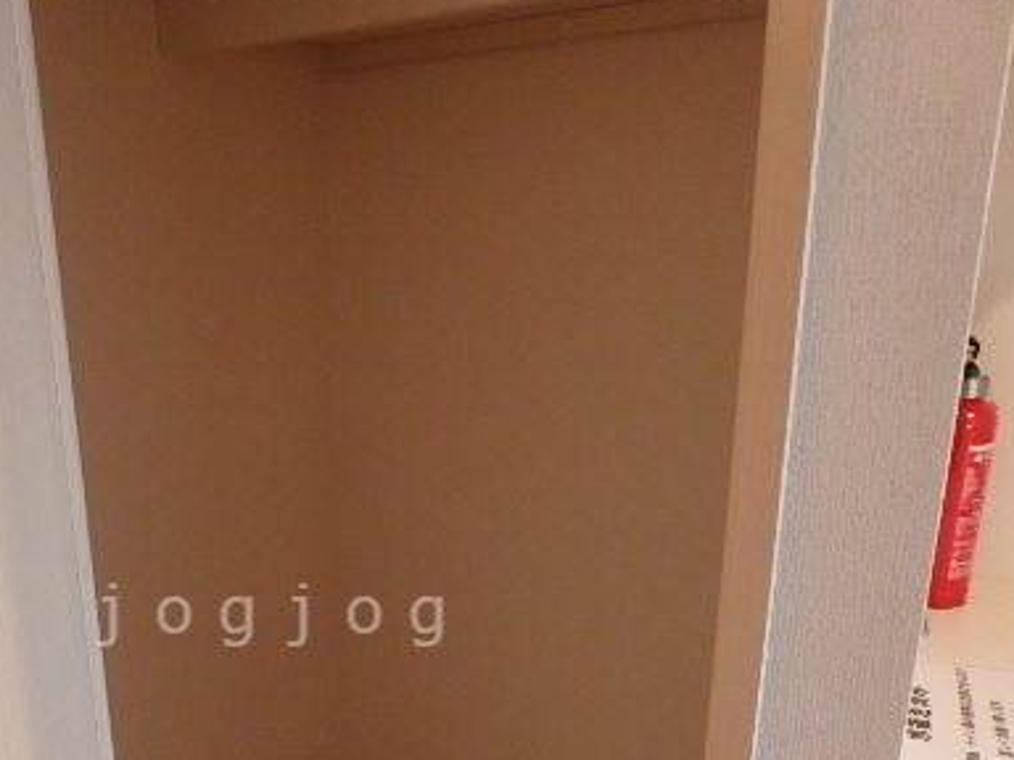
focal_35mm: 35
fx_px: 1025
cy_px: 615
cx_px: 277
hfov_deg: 50.8
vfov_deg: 39.0
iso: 500
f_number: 3.5
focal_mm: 3.7
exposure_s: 1/30
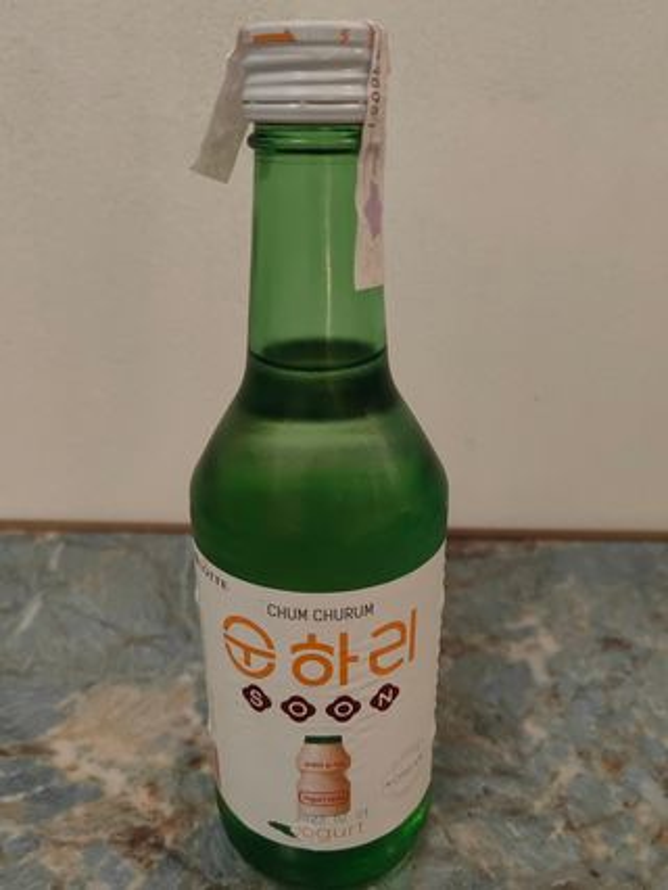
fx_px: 694
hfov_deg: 51.4
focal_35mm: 27
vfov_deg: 65.3
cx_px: 334
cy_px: 445
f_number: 1.8
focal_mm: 5.54
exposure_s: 1/120
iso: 200
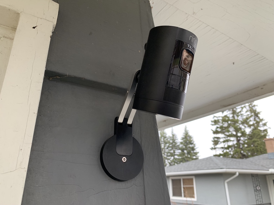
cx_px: 137
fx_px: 206
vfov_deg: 53.1
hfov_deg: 67.3
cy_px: 102
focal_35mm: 26
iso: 64
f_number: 1.8
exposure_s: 1/121
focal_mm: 4.25
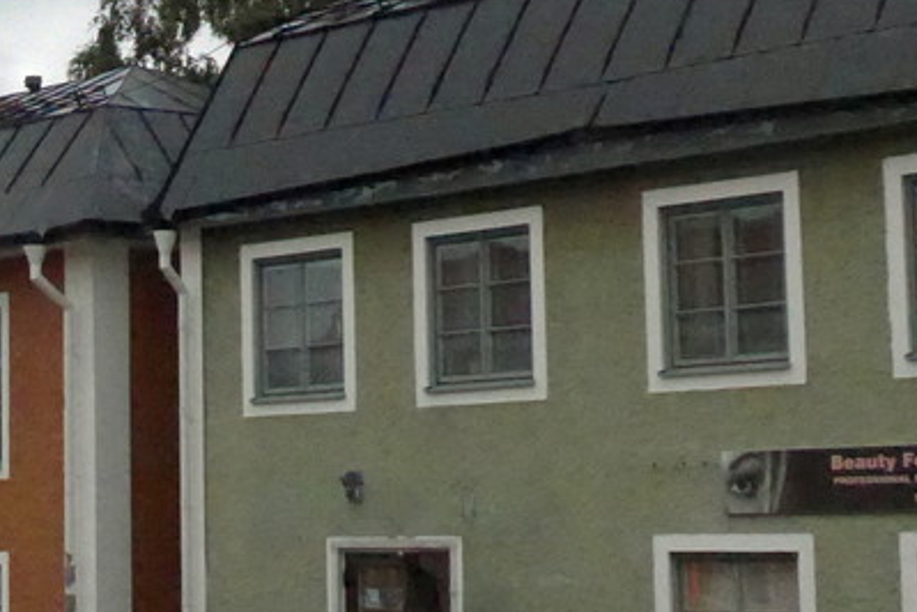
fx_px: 2674
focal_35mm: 105
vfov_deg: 13.0
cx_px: -133
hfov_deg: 18.6
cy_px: 260
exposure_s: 1/2000
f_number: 4
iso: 3200
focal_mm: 9
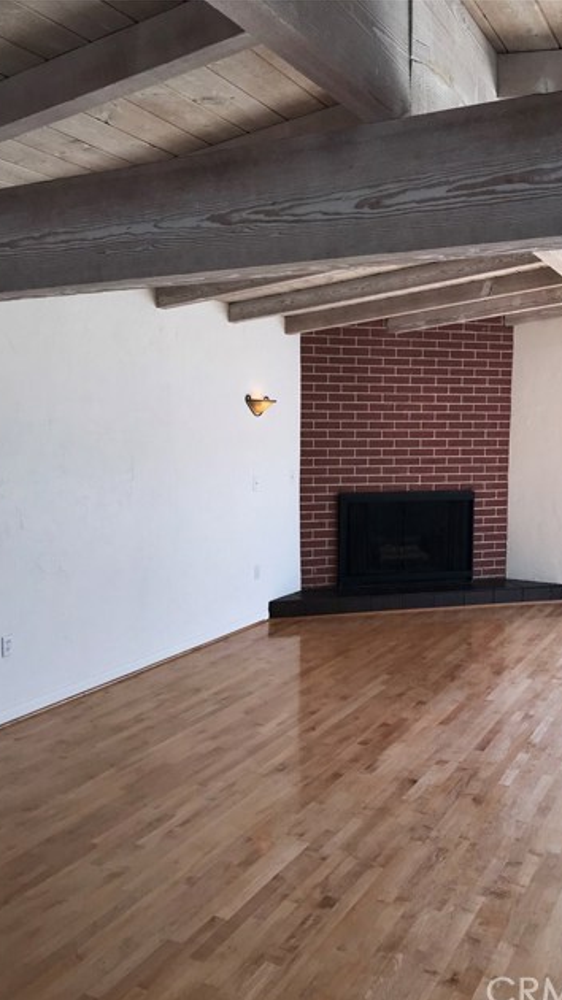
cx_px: 332
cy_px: 506
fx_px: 822
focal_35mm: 31
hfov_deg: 37.6
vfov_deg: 62.6
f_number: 1.8
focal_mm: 3.99
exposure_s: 1/120
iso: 25
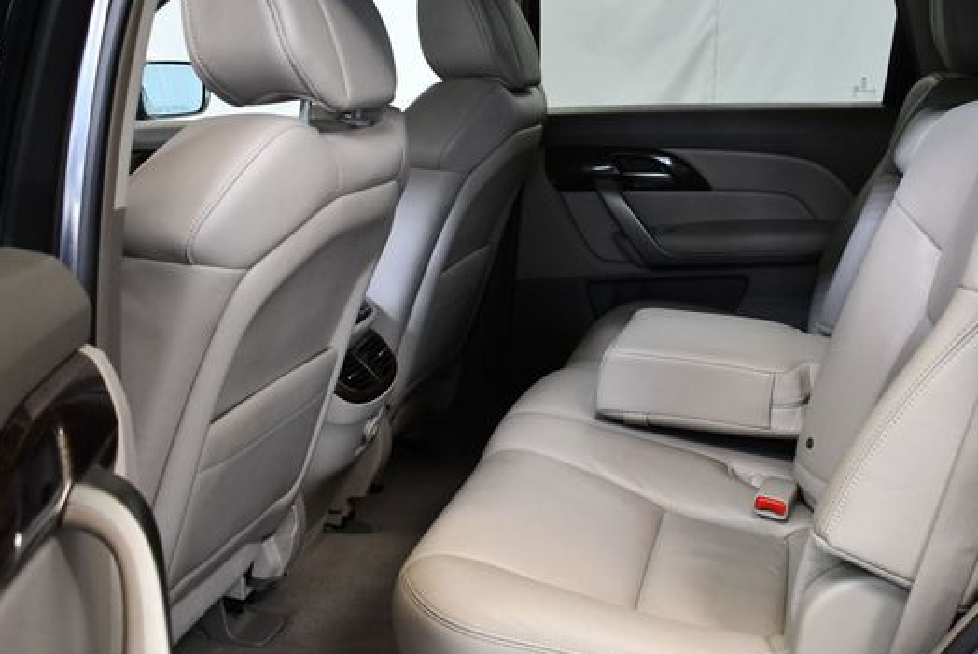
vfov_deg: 30.5
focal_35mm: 44
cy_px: 377
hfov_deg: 44.2
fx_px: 1196
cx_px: 590
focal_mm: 18
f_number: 3.5
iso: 1800
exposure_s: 1/125
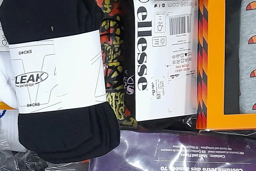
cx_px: -5
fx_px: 619
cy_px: 202
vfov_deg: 15.2
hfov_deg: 22.4
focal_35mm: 87
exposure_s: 1/50
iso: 320
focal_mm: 4.6
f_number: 2
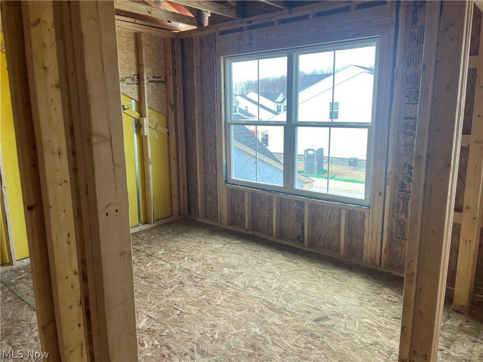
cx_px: 242
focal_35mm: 26
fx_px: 363
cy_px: 181
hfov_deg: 67.3
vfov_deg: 53.1
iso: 40
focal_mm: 5.1
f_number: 1.6
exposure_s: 1/122
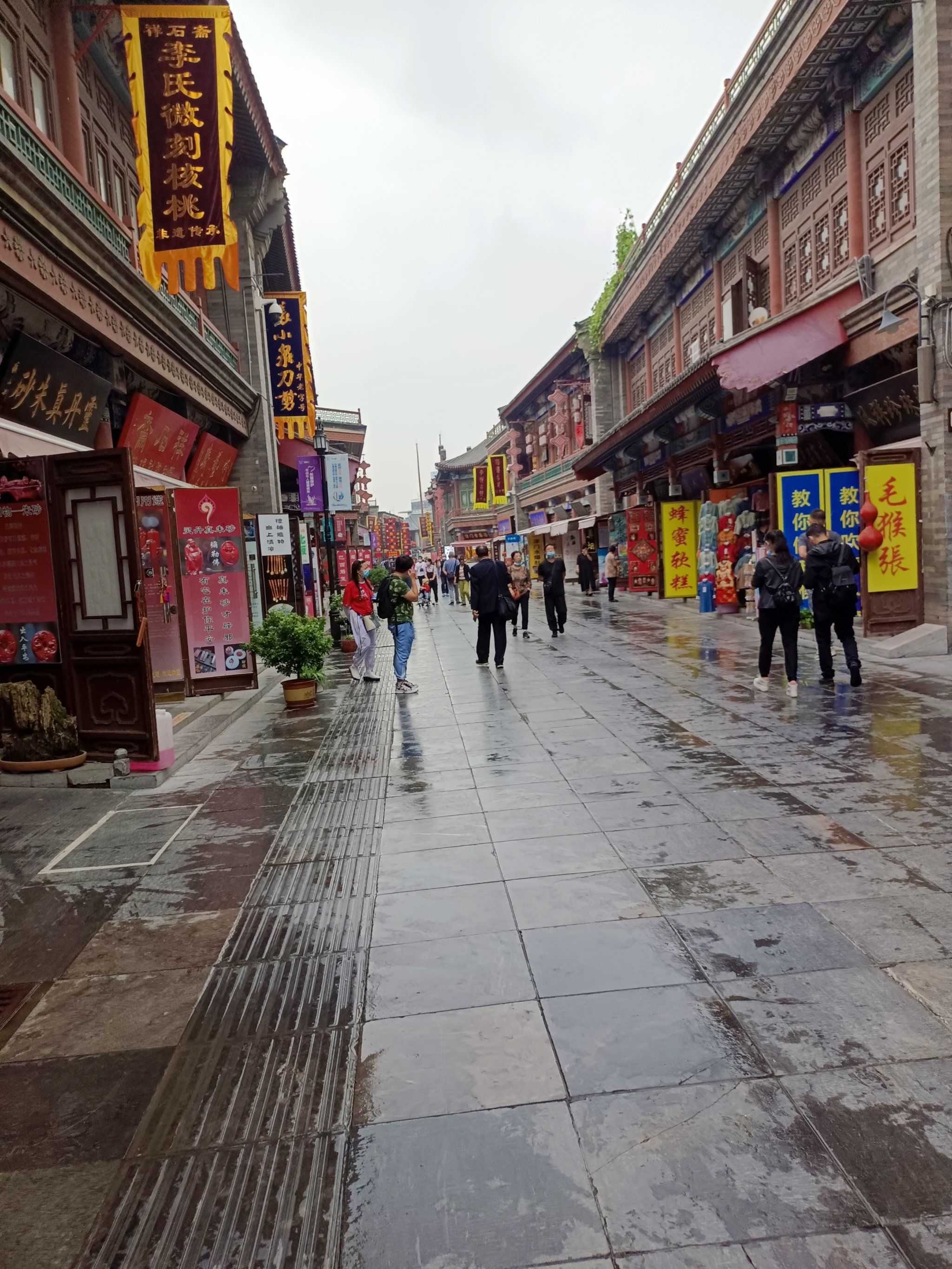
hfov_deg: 54.9
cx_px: 476
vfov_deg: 69.4
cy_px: 634
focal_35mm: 25
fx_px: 917
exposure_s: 1/357
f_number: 1.79
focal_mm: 4.71
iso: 100
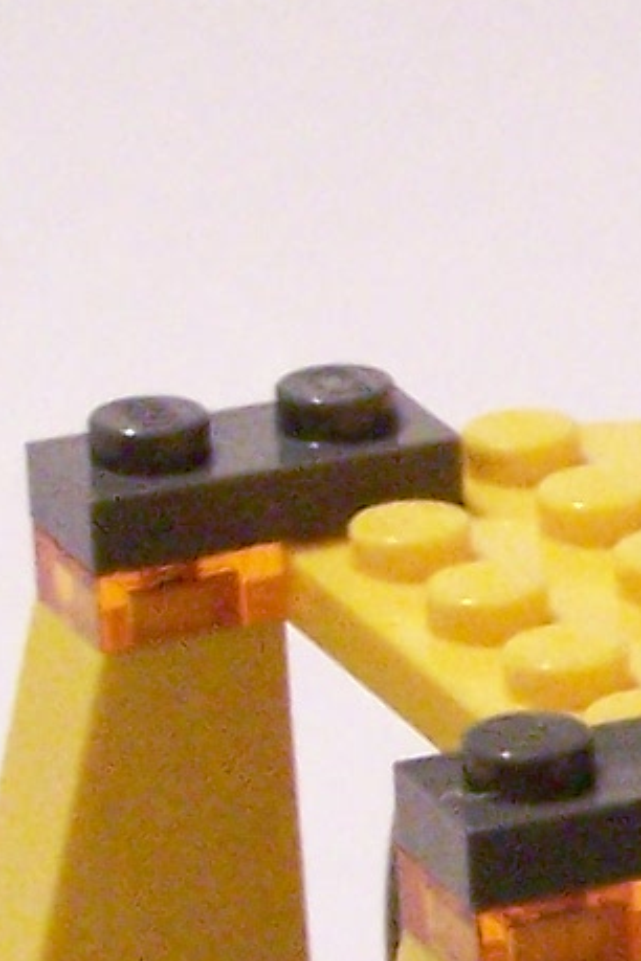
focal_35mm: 391
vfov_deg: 5.2
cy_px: 1175
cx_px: 1778
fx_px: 10442
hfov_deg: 3.4
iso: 400
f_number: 3.2
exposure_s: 1/15
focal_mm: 11.1
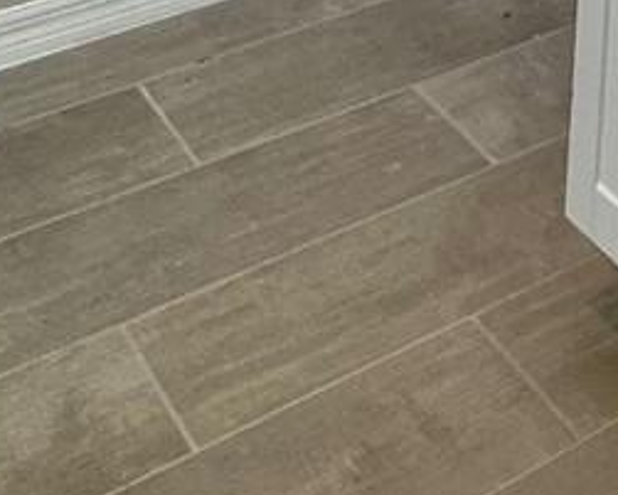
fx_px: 1592
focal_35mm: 87
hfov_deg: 15.3
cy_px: -810
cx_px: 1386
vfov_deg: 12.4
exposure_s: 1/120
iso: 64
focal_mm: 2.22
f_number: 2.2
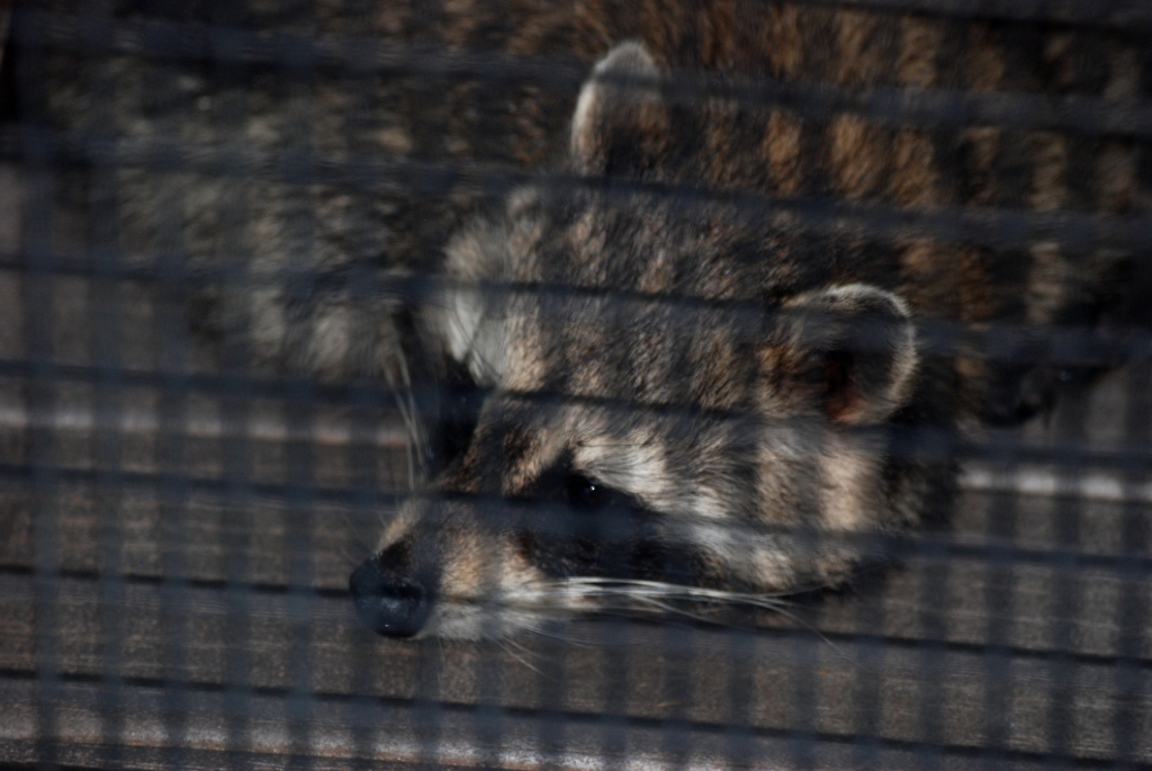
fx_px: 7207
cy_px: 386
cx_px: 576
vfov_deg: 6.1
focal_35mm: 225
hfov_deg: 9.1
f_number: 4.5
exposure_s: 1/60
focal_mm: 150
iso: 400
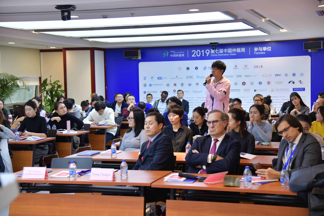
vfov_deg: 21.9
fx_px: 558
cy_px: 108
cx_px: 162
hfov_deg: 32.4
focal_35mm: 62
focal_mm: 62
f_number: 4.5
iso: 1000
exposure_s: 1/160
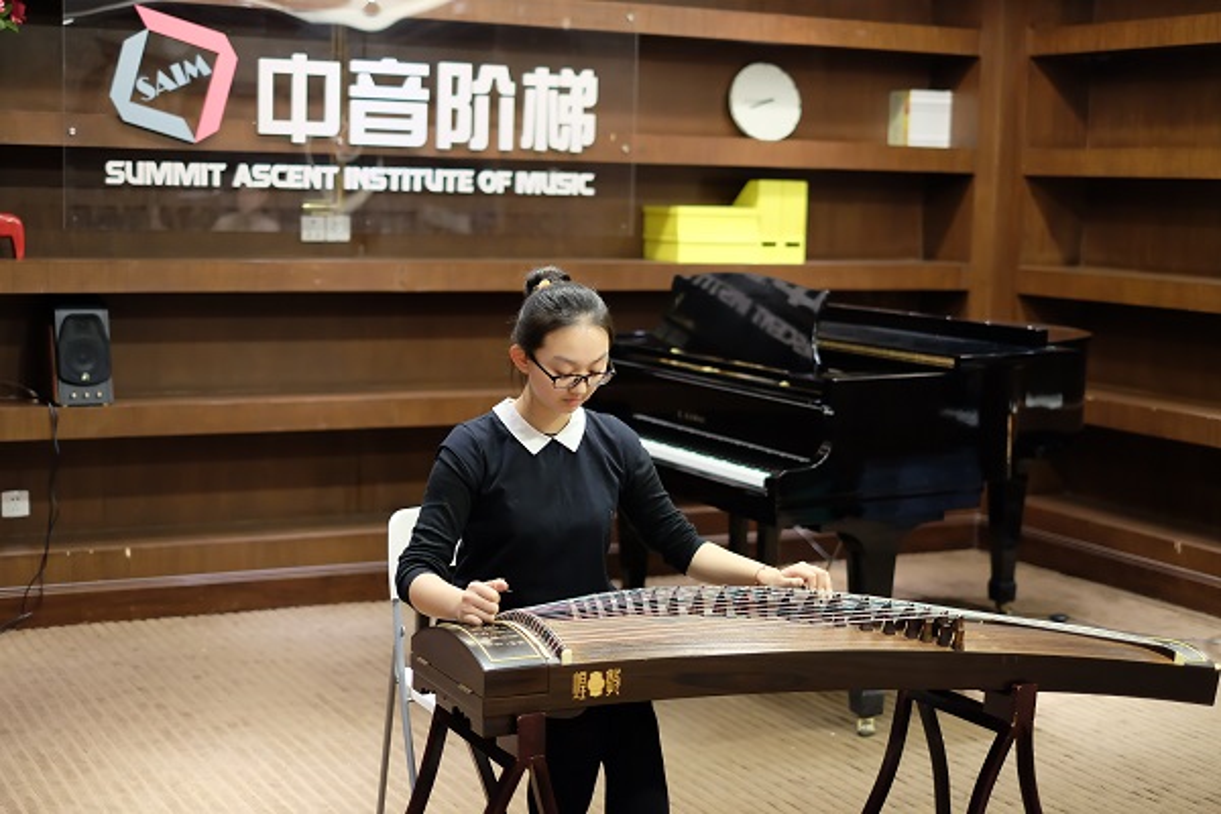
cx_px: 610
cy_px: 407
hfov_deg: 37.5
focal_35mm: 53
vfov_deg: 25.5
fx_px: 1797
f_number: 1.4
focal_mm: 35
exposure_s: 1/75
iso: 1600
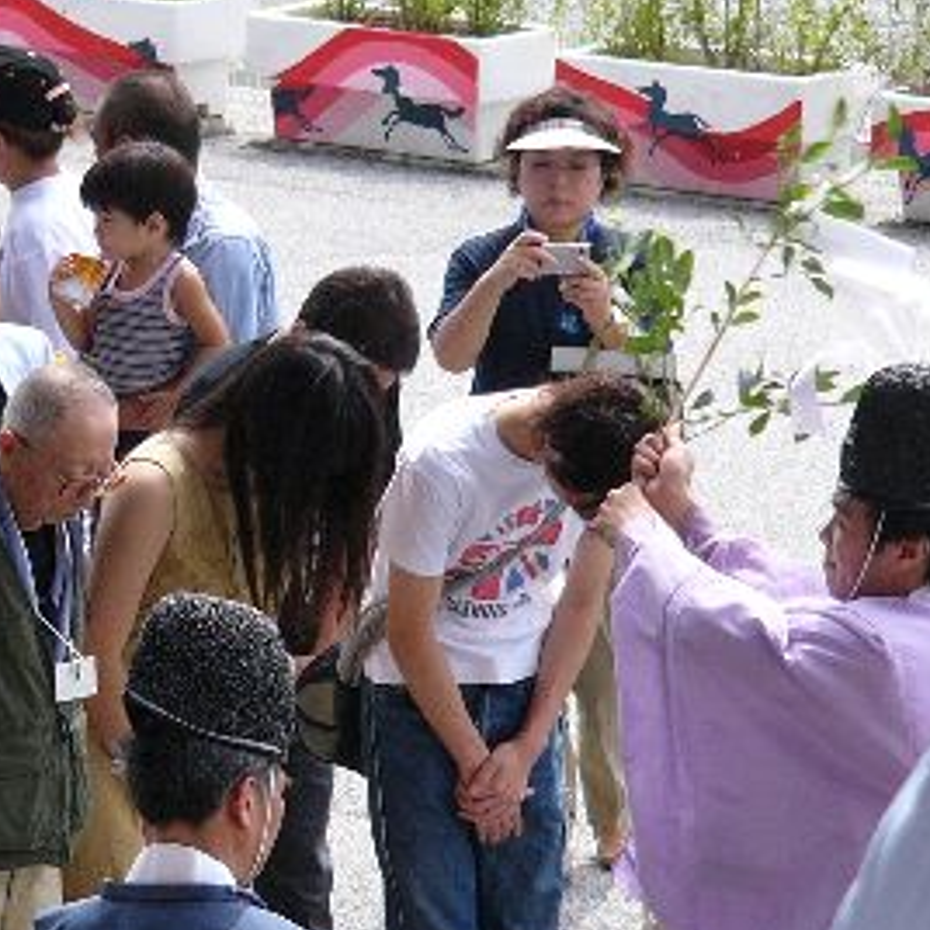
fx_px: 10335
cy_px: 642
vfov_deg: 5.2
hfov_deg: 5.2
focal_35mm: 340
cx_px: 278
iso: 100
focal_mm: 26.8
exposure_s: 1/1000
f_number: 2.8
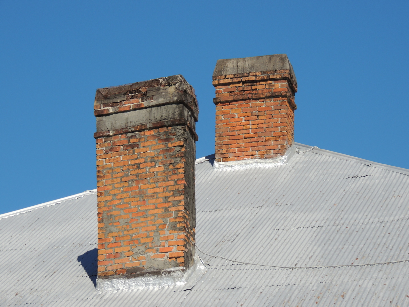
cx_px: 204
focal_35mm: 170
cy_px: 154
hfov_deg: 11.6
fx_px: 2009
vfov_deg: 8.7
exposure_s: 1/1000
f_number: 4.5
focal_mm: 30.3
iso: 100
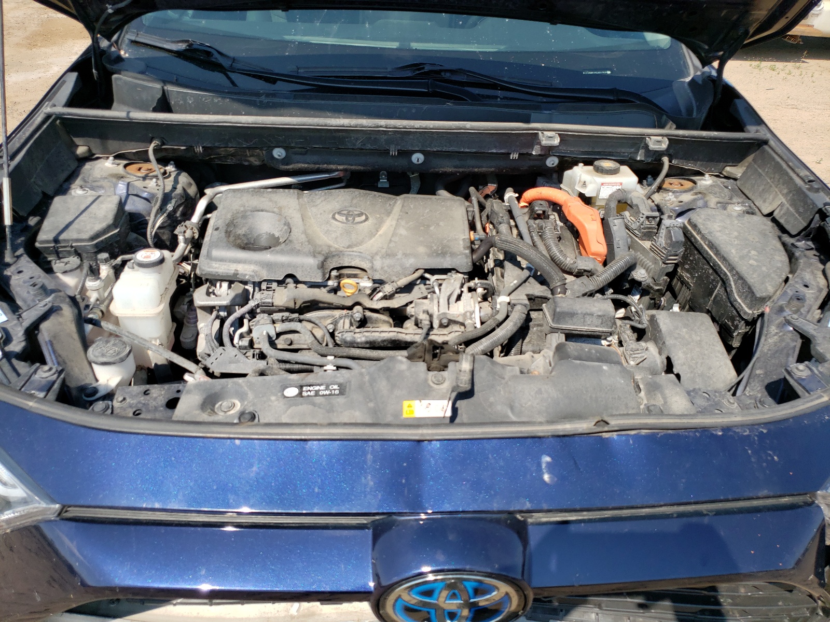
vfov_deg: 53.1
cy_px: 311
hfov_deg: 67.3
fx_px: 623
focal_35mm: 26
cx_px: 415
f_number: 1.5
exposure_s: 1/2000
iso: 50
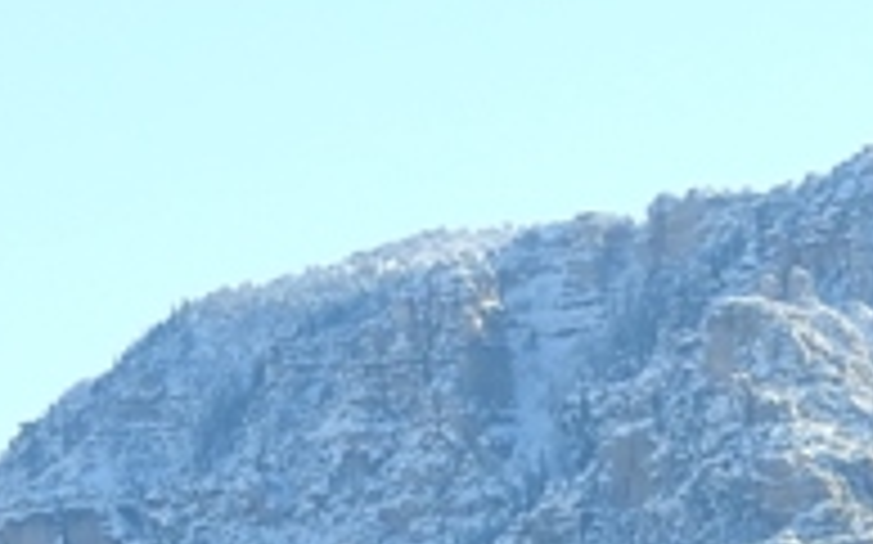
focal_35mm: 575
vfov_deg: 2.3
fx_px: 13673
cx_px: 832
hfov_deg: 3.7
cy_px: 1191
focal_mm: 18.8
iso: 100
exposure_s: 1/400
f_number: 4.8
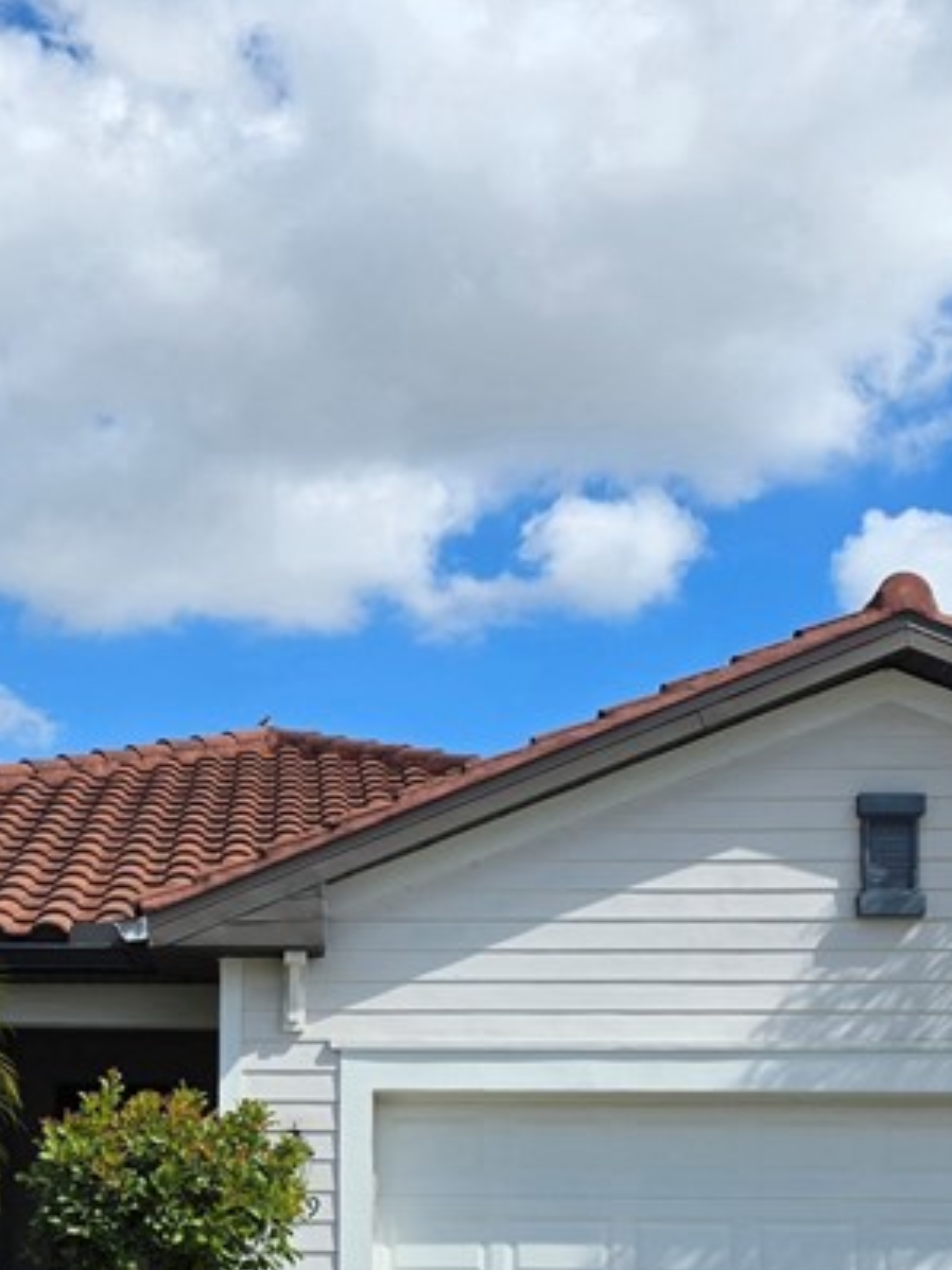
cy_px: 1012
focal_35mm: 59
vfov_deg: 31.9
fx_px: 2165
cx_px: 229
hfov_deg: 24.5
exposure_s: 1/10000
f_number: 1.7
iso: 80
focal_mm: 6.3
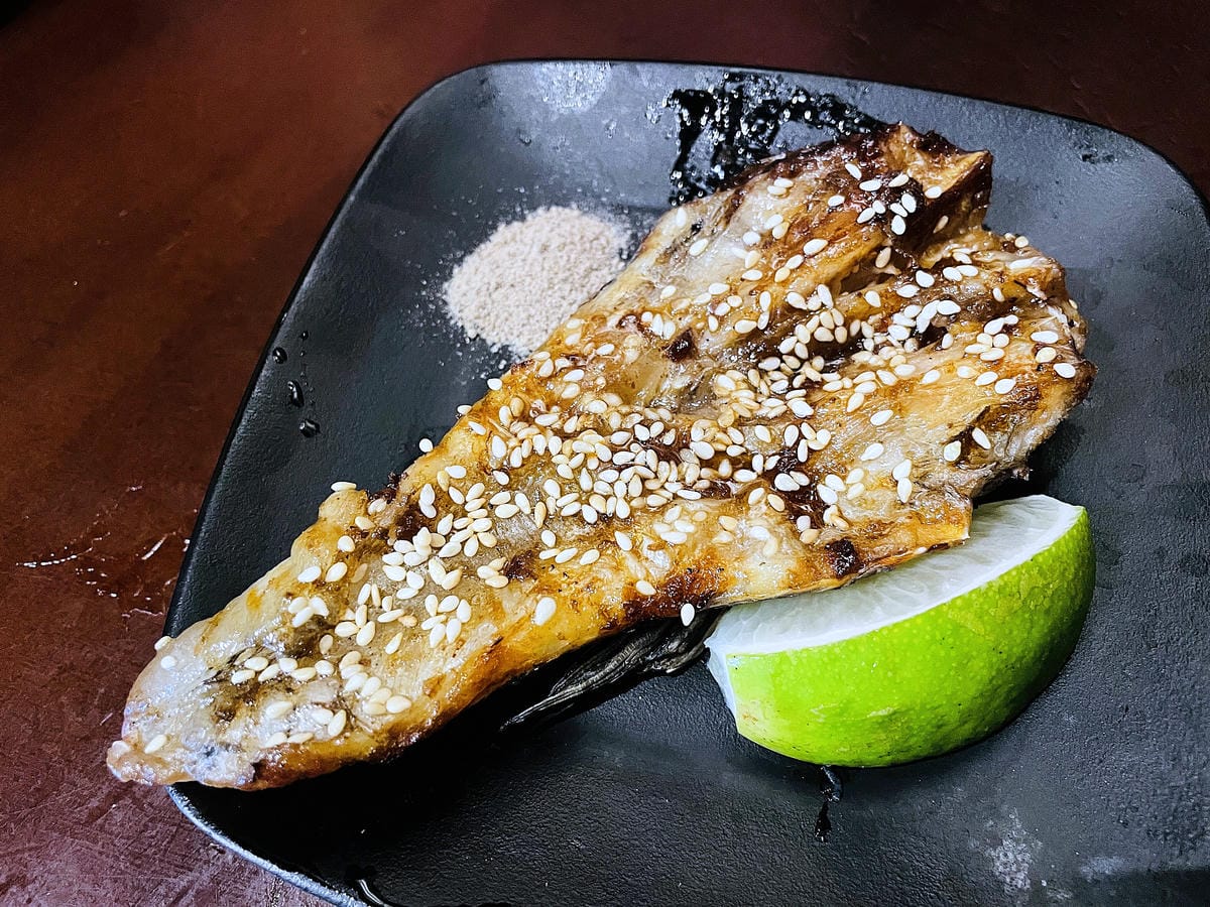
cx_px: 605
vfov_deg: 53.1
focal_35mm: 26
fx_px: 909
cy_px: 454
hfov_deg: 67.3
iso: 640
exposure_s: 1/30
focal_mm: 4.2
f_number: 1.6
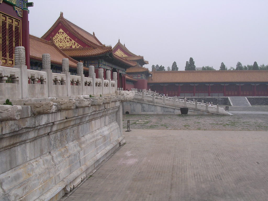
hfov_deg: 49.0
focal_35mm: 38
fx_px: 294
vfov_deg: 37.7
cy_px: 100
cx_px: 134
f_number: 5.6
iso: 100
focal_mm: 5.8
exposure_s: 1/215
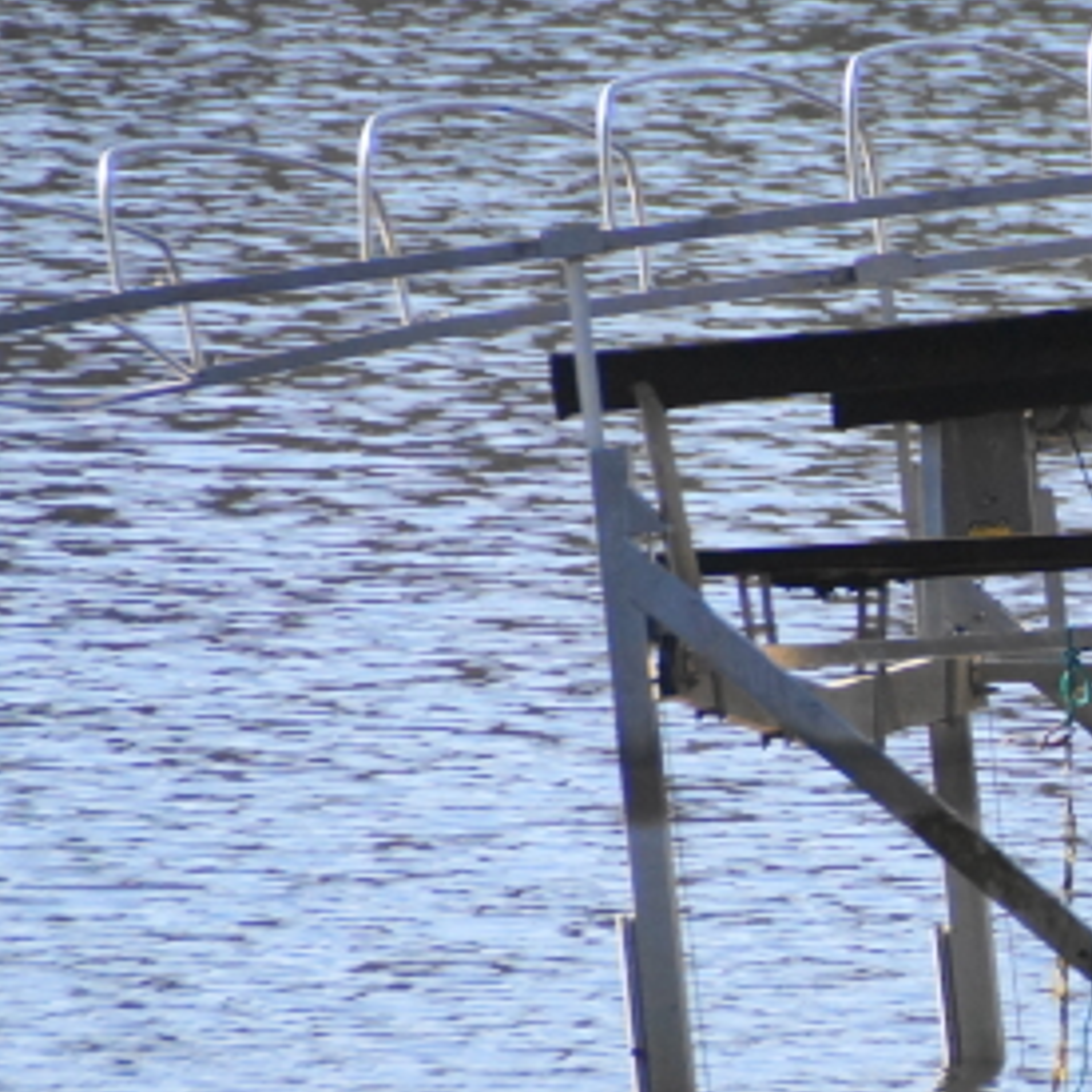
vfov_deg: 1.5
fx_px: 41294
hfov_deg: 1.5
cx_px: 1487
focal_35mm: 1157
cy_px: 572
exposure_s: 1/400
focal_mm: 250
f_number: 6.3
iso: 640
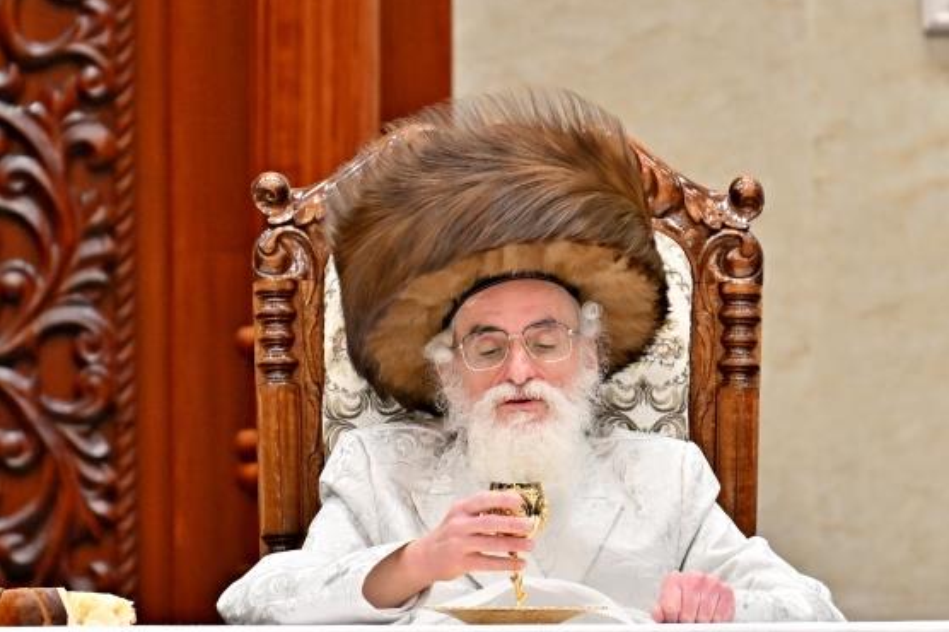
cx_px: 599
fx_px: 14568
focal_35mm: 553
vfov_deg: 2.5
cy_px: 301
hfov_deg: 3.7
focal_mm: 200
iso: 250
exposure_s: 1/400
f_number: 2.8
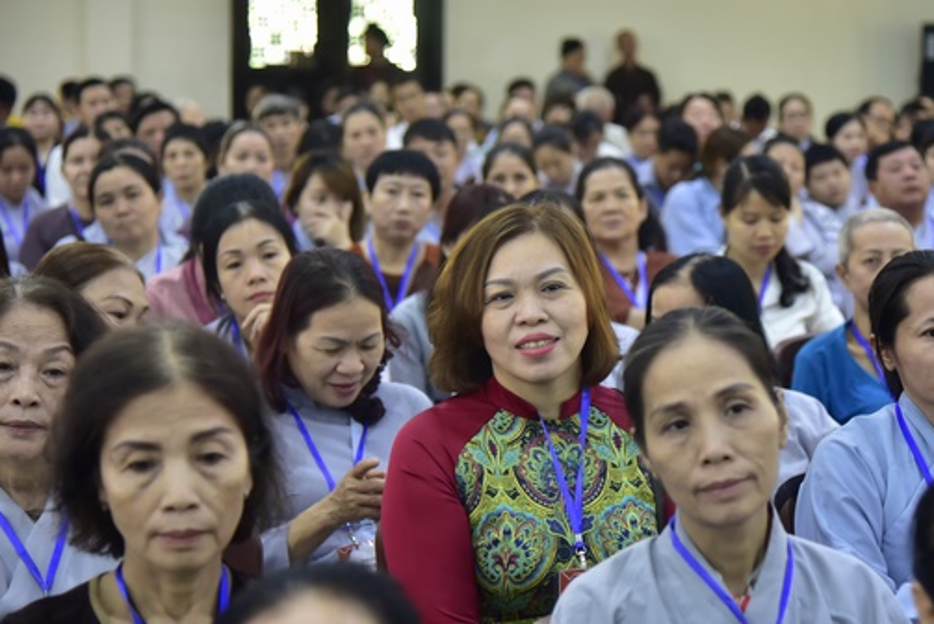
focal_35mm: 97
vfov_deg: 14.1
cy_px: 297
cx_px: 592
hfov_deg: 21.0
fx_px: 2518
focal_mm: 75
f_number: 4
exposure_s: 1/50
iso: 1250
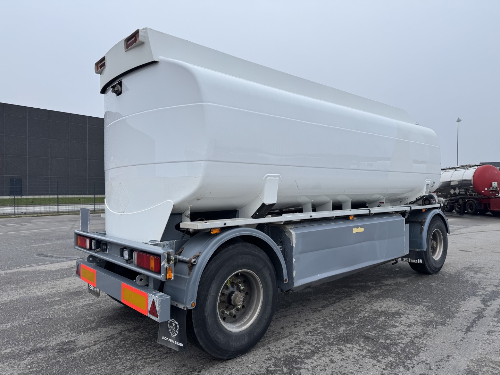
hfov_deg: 71.6
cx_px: 250
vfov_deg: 56.8
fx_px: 347
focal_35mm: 24
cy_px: 188
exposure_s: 1/1151
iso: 80
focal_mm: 6.76
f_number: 1.78
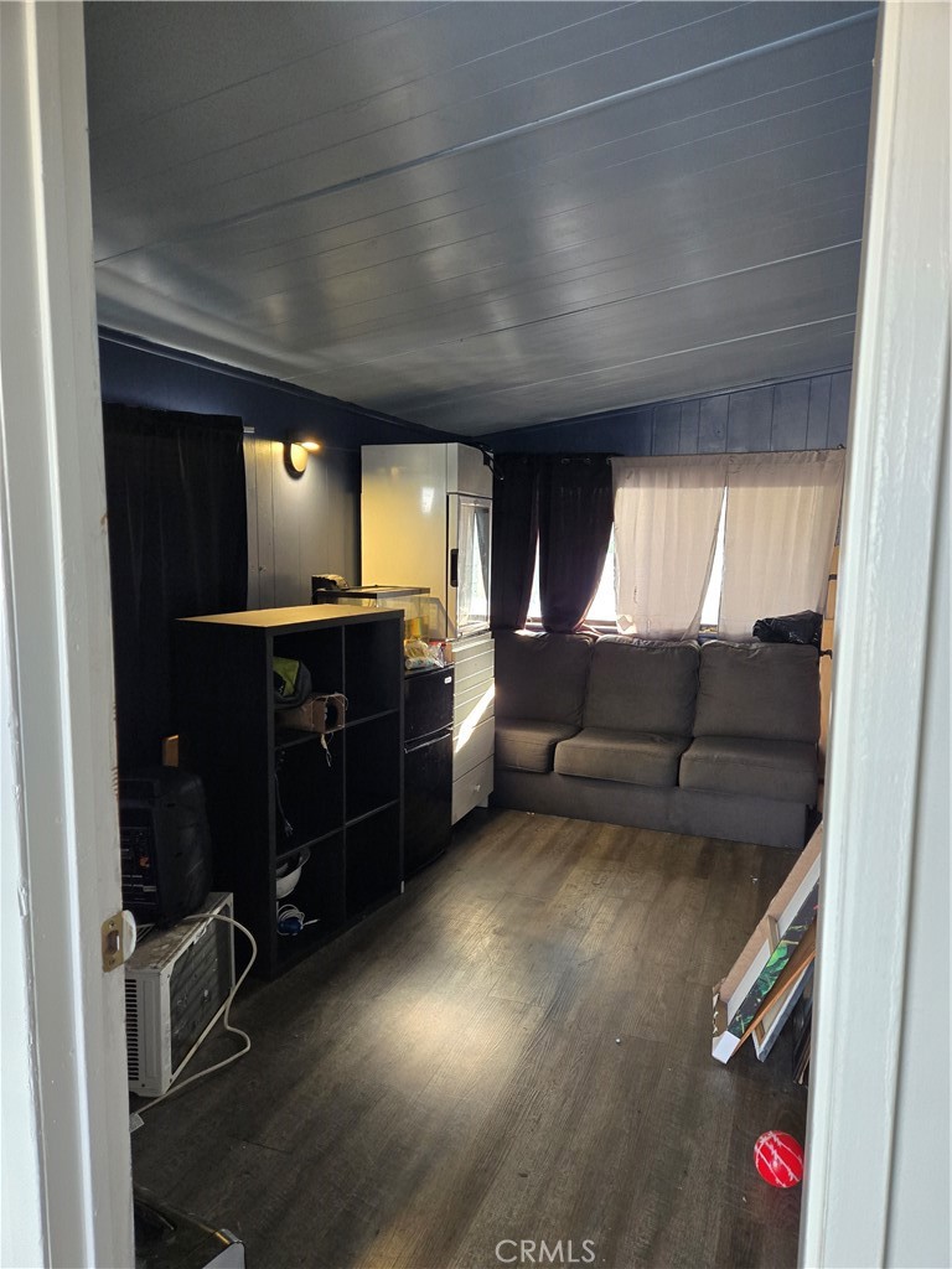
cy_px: 634
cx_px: 476
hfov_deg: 58.9
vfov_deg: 73.9
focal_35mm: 23
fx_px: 843
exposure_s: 1/120
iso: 400
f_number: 1.8
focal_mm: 5.4
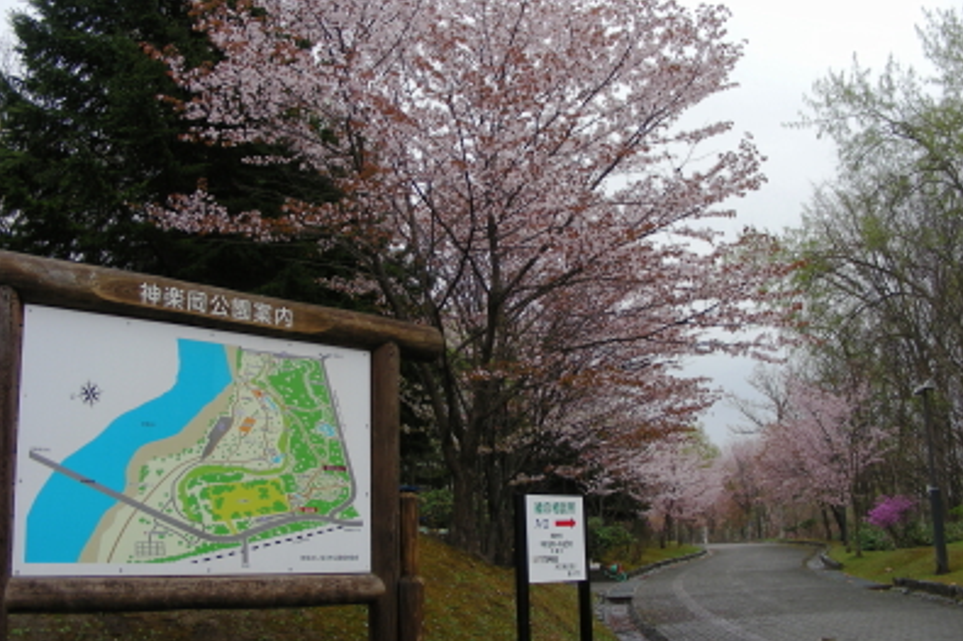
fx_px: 1069
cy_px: 319
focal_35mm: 40
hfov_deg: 48.5
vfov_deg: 33.4
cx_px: 480
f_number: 3.5
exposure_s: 1/126
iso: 50
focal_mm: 6.3
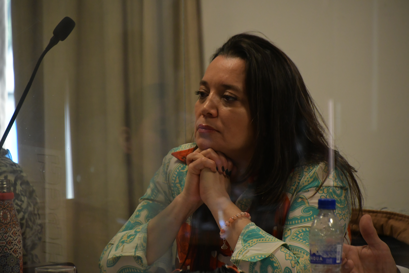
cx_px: 204
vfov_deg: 5.2
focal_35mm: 262
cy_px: 136
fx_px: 2976
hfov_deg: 7.9
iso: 2500
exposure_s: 1/160
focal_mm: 175
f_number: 6
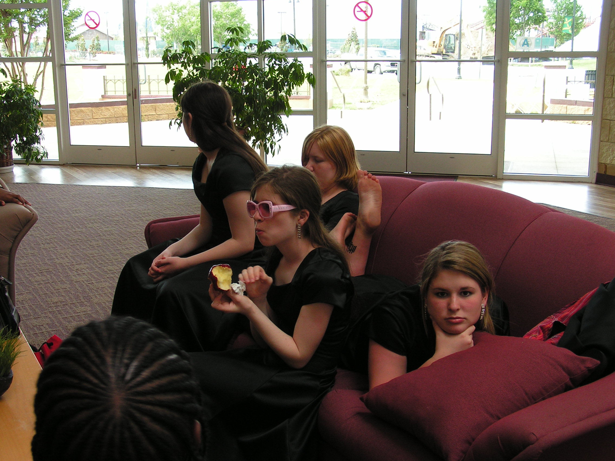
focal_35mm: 44
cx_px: 308
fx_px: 782
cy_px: 230
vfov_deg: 32.9
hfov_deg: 42.9
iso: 50
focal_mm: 7.4
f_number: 3.2
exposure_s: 1/50
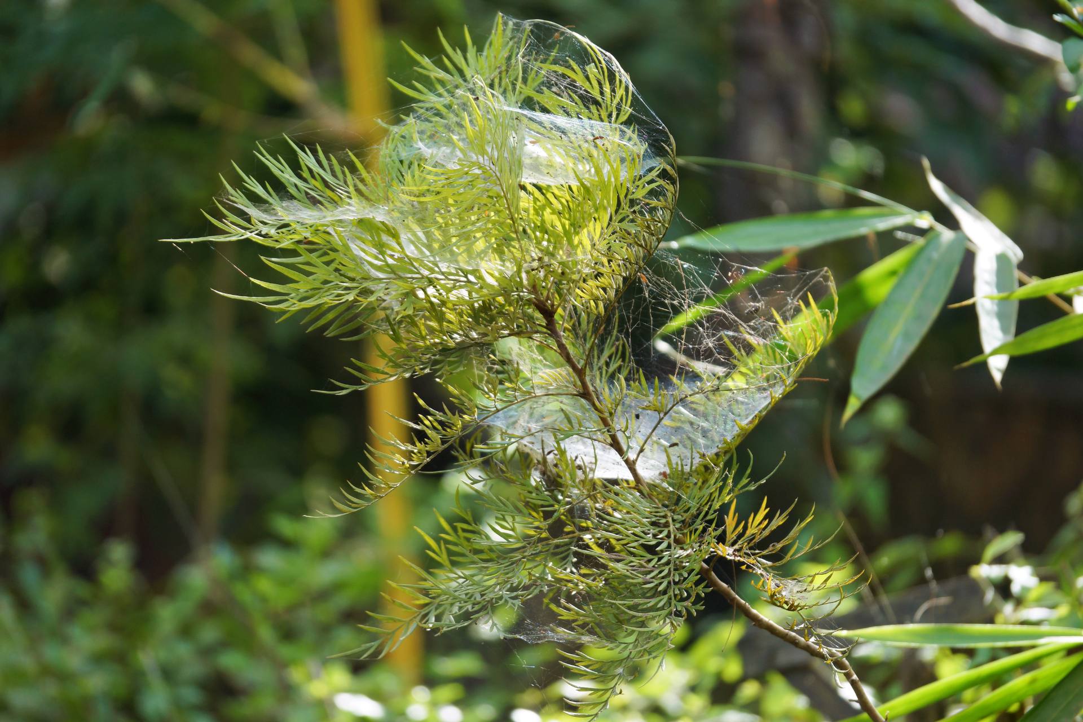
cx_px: 542
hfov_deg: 8.2
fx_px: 7520
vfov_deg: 5.5
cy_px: 361
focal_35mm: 250
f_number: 5.6
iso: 320
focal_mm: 250
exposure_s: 1/320
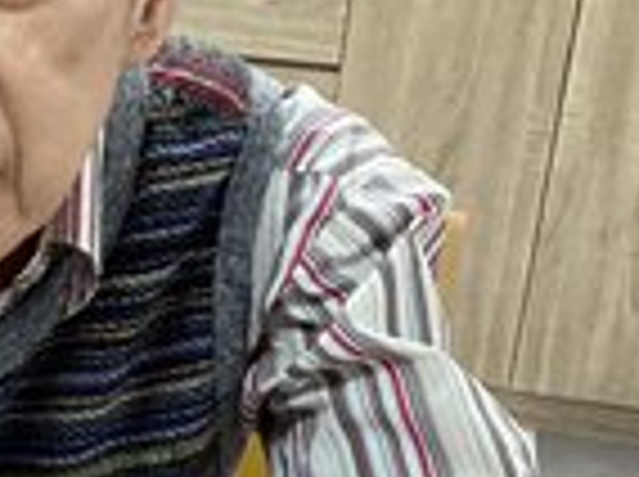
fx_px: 1935
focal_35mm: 105
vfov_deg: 14.0
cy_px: 378
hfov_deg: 17.7
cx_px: -158
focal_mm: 3.3
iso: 160
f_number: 2.4
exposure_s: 1/50
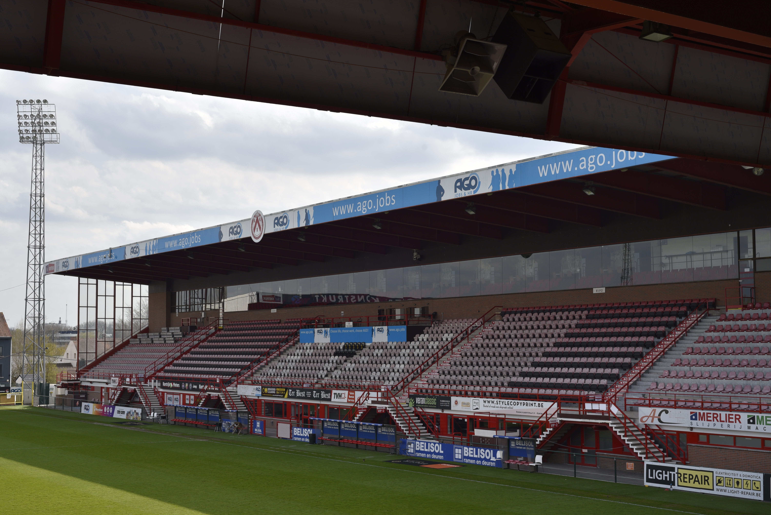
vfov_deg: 27.0
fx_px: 1071
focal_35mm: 50
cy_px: 258
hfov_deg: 39.6
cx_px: 386
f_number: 9
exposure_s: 1/320
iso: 250
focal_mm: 50
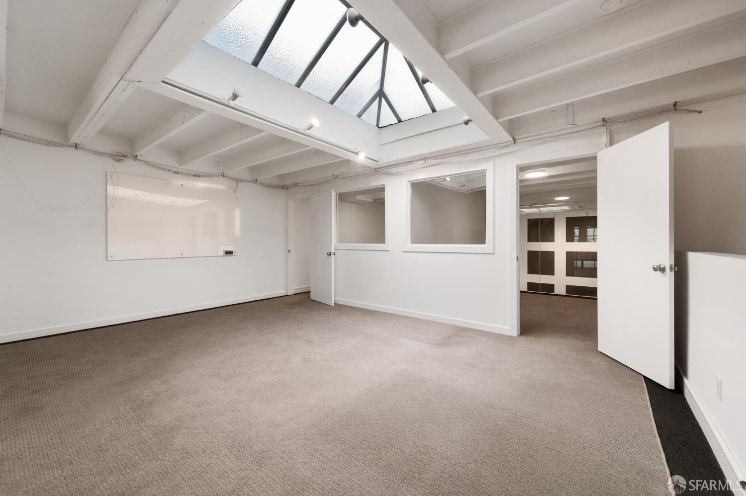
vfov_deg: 81.1
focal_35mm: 14
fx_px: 290
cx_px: 373
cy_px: 248
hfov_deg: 104.3
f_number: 11
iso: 400
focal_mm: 14
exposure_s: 1/4
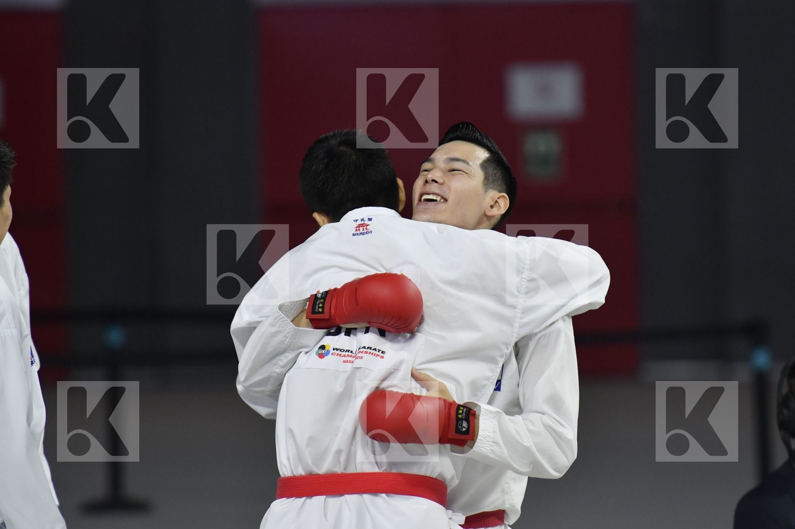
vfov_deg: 3.3
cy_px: 264
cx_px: 398
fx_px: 9270
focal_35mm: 420
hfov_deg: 4.9
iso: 1250
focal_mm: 280
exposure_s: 1/320
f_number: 4
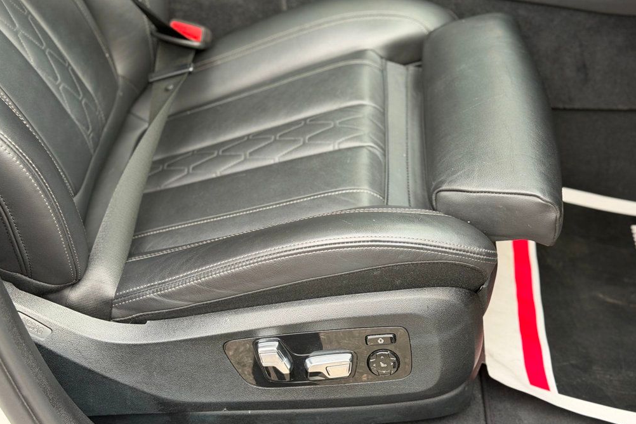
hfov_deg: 38.9
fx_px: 901
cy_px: 192
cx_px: 312
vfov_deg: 26.5
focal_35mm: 51
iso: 250
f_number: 1.78
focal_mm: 6.76
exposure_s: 1/60
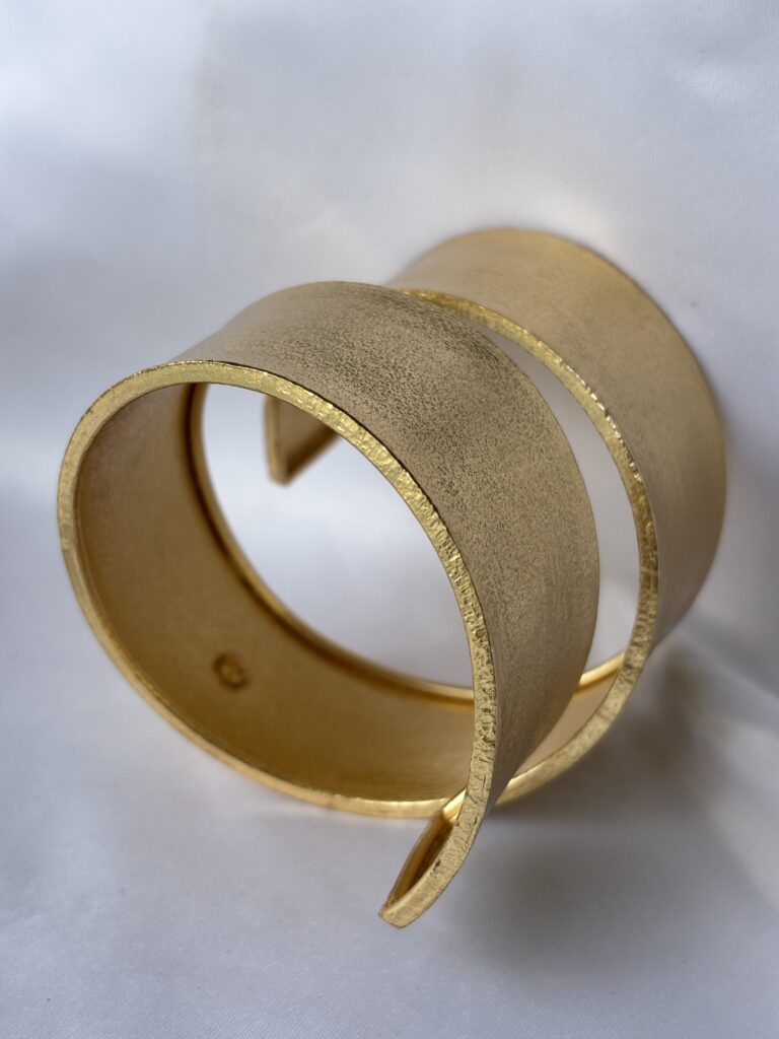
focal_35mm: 52
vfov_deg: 36.8
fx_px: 1560
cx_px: 390
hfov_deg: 28.0
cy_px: 520
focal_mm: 5.96
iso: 32
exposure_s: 1/1233
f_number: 1.6
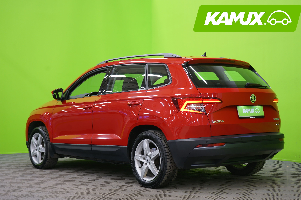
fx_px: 493
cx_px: 154
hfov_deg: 33.9
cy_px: 99
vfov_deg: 23.0
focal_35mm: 59
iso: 400
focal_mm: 57
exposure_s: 1/6
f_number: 5
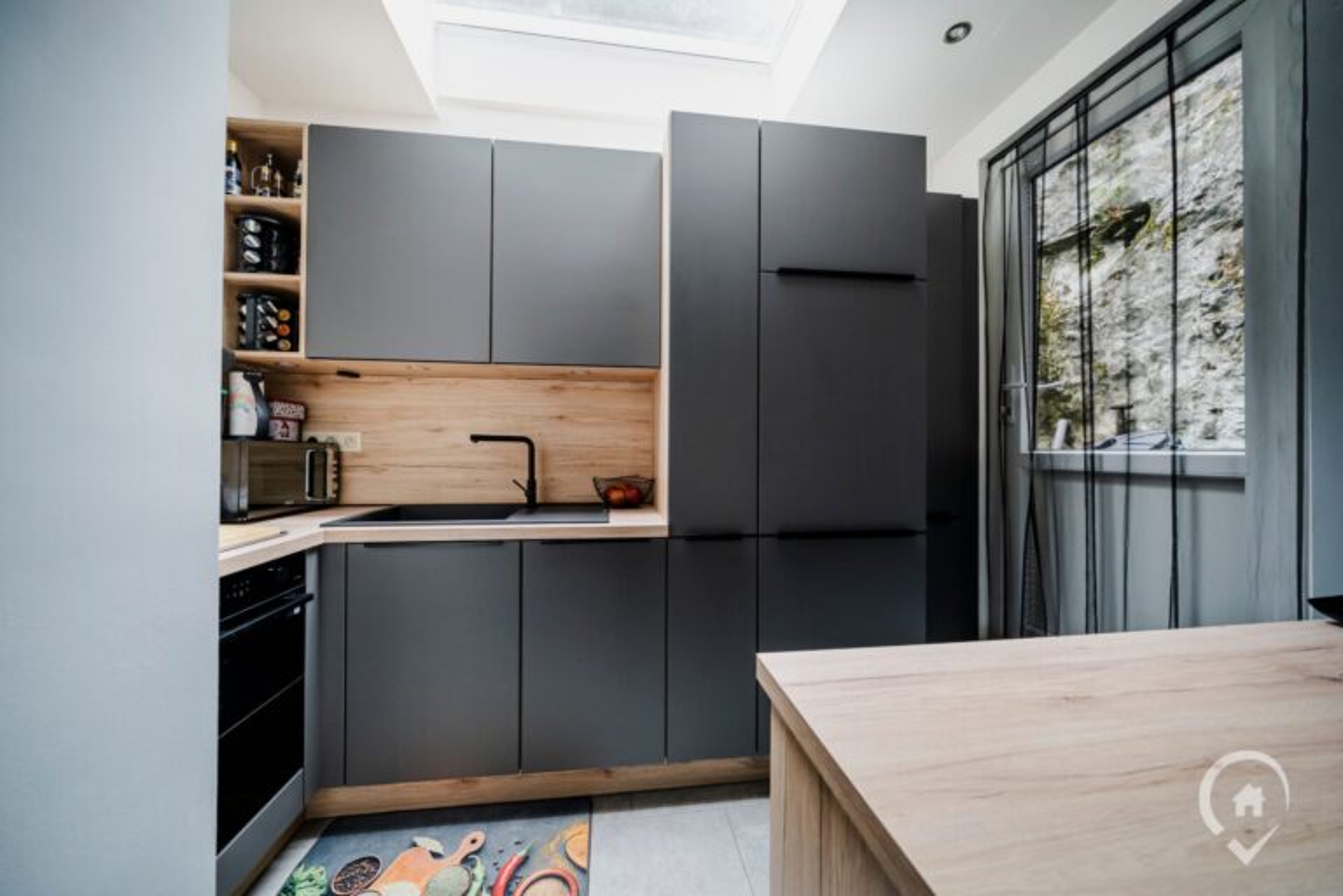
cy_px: 448
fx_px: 448
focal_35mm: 12
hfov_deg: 112.6
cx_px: 672
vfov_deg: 90.0
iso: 1250
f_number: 4
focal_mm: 12
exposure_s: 1/125
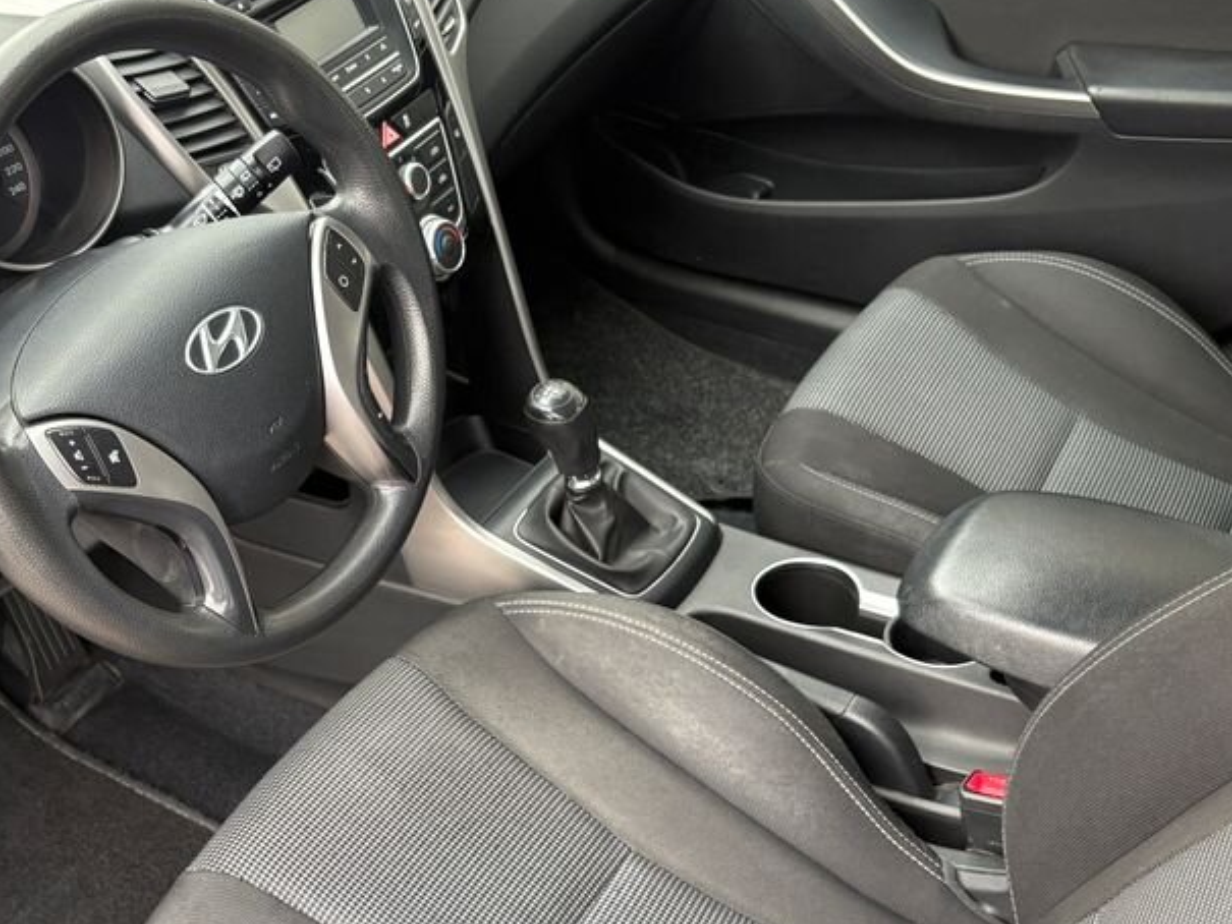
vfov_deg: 32.7
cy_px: 588
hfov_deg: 42.5
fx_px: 1566
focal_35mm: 44
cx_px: 436
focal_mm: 5.96
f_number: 1.6
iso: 125
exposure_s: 1/82
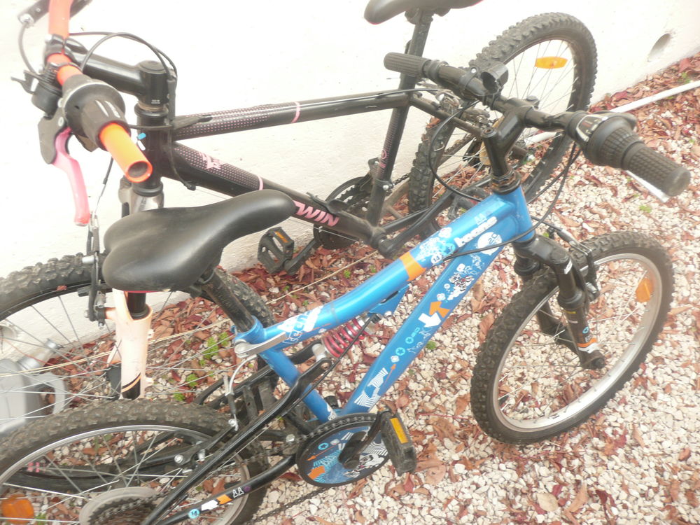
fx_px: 566
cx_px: 350
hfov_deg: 63.4
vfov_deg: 49.7
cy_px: 262
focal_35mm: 28
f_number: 3.3
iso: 100
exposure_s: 1/50
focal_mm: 4.6
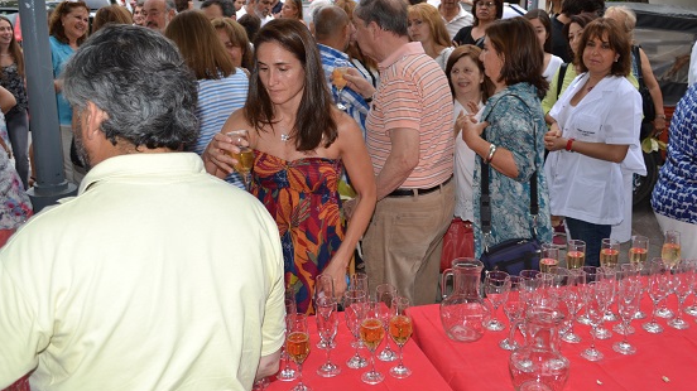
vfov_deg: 28.9
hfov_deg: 49.4
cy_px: 145
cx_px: 378
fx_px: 757
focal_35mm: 41
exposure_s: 1/60
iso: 400
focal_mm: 24
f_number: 5.6
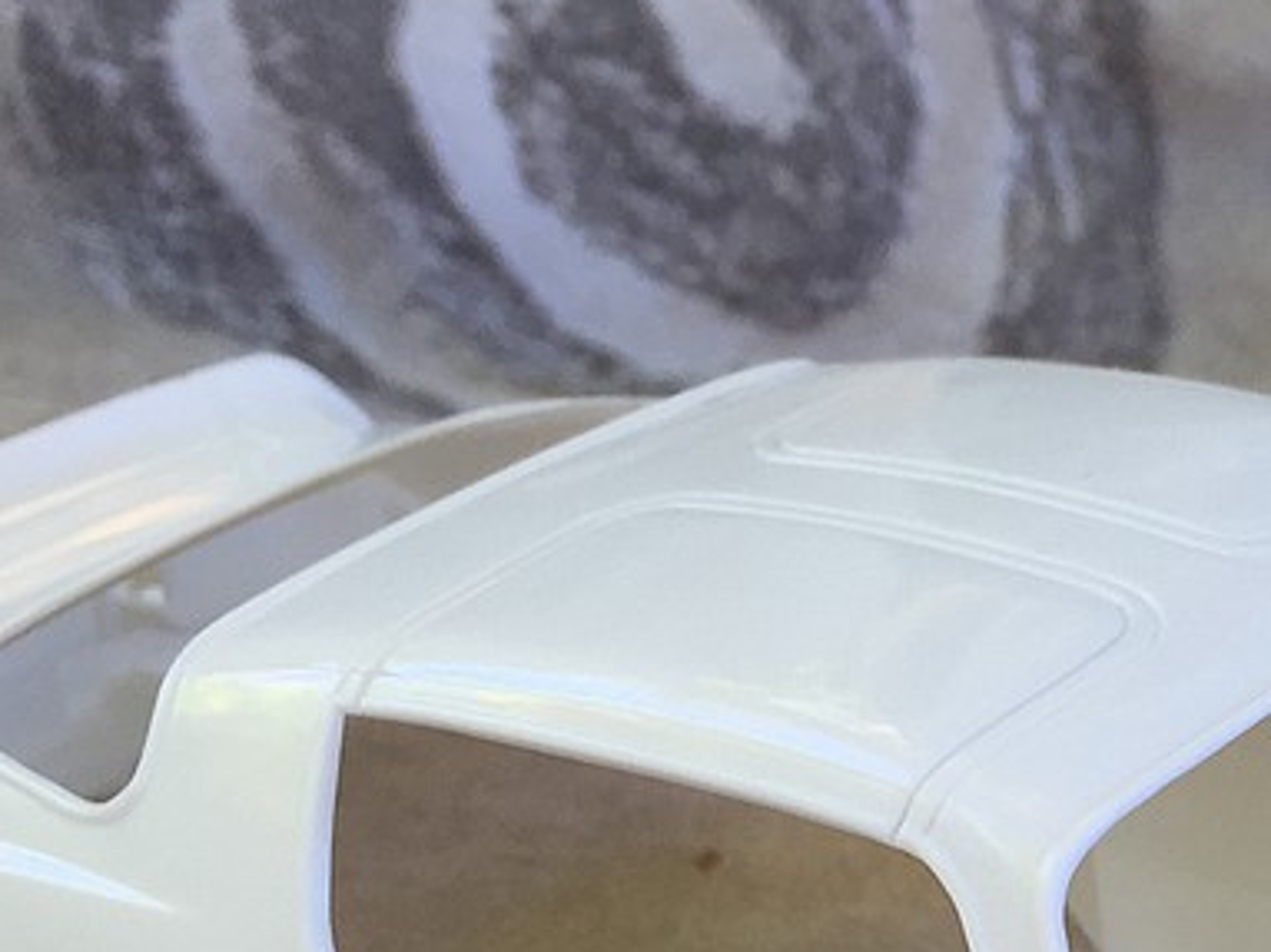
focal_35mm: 97
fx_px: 3560
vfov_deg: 14.4
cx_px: 1381
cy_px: 1353
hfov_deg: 19.4
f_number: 2.2
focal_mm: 4.15
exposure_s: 1/127
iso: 32
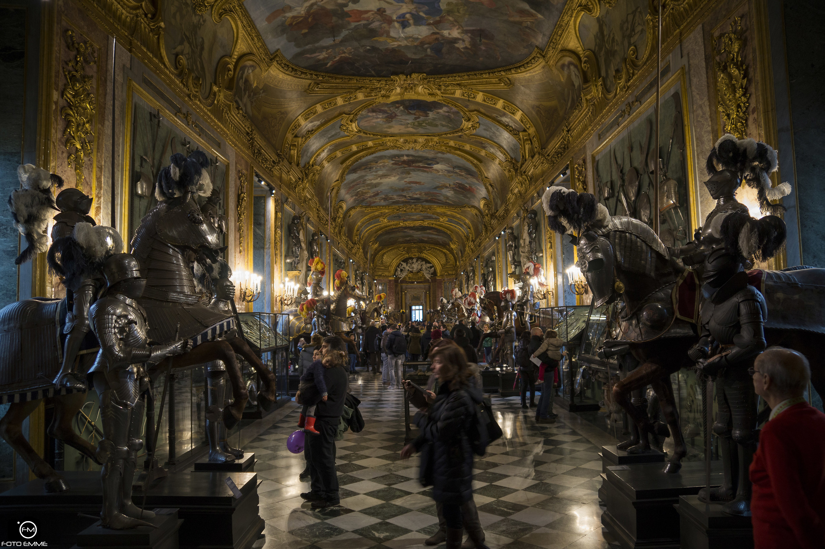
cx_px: 412
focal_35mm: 24
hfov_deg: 73.8
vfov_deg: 53.1
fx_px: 550
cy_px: 274
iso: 400
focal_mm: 16
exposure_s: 1/15
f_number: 2.8
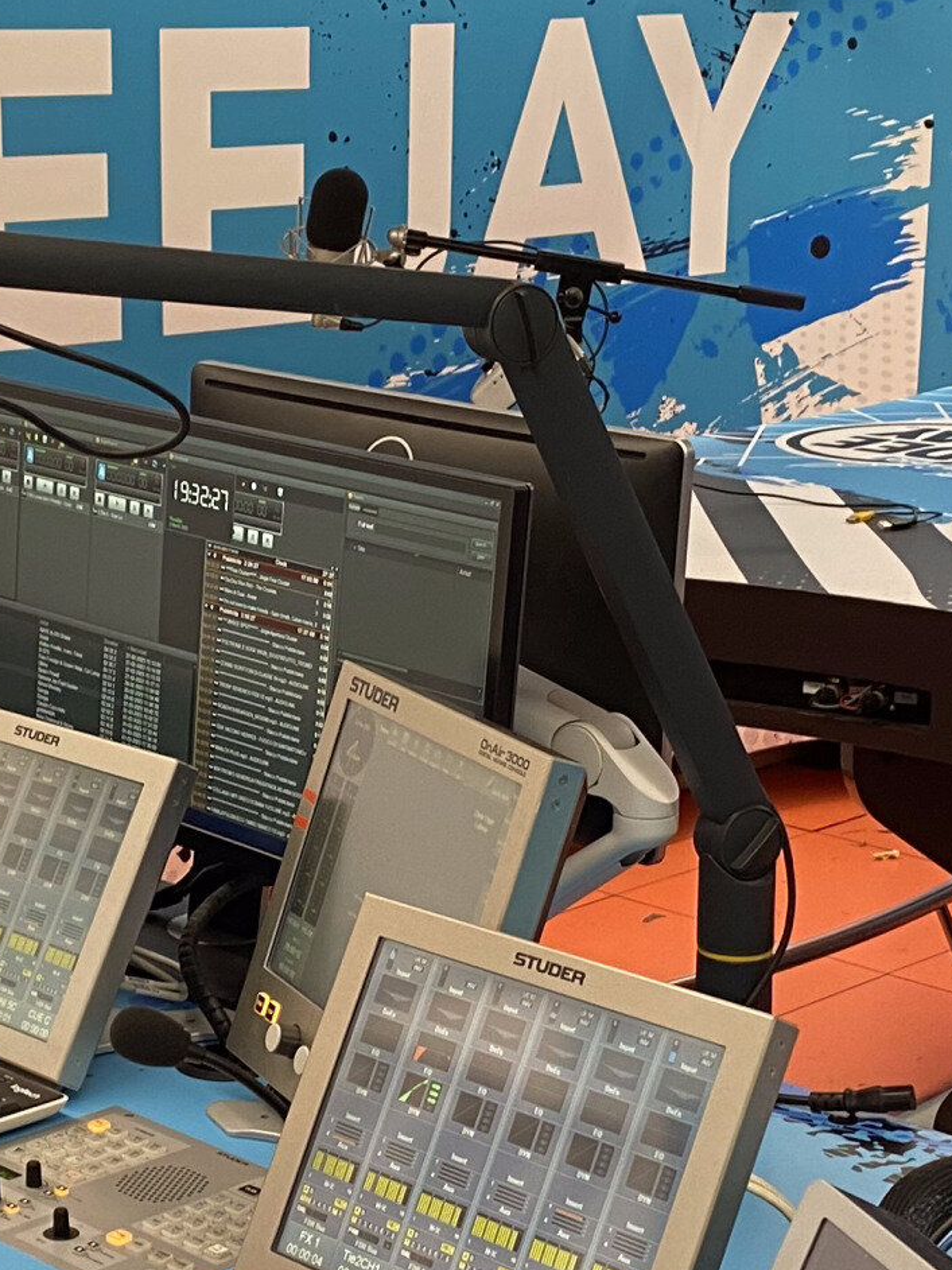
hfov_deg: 18.3
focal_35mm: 80
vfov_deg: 24.4
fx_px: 2934
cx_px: 252
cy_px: 784
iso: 64
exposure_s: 1/50
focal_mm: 4.25
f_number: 1.8
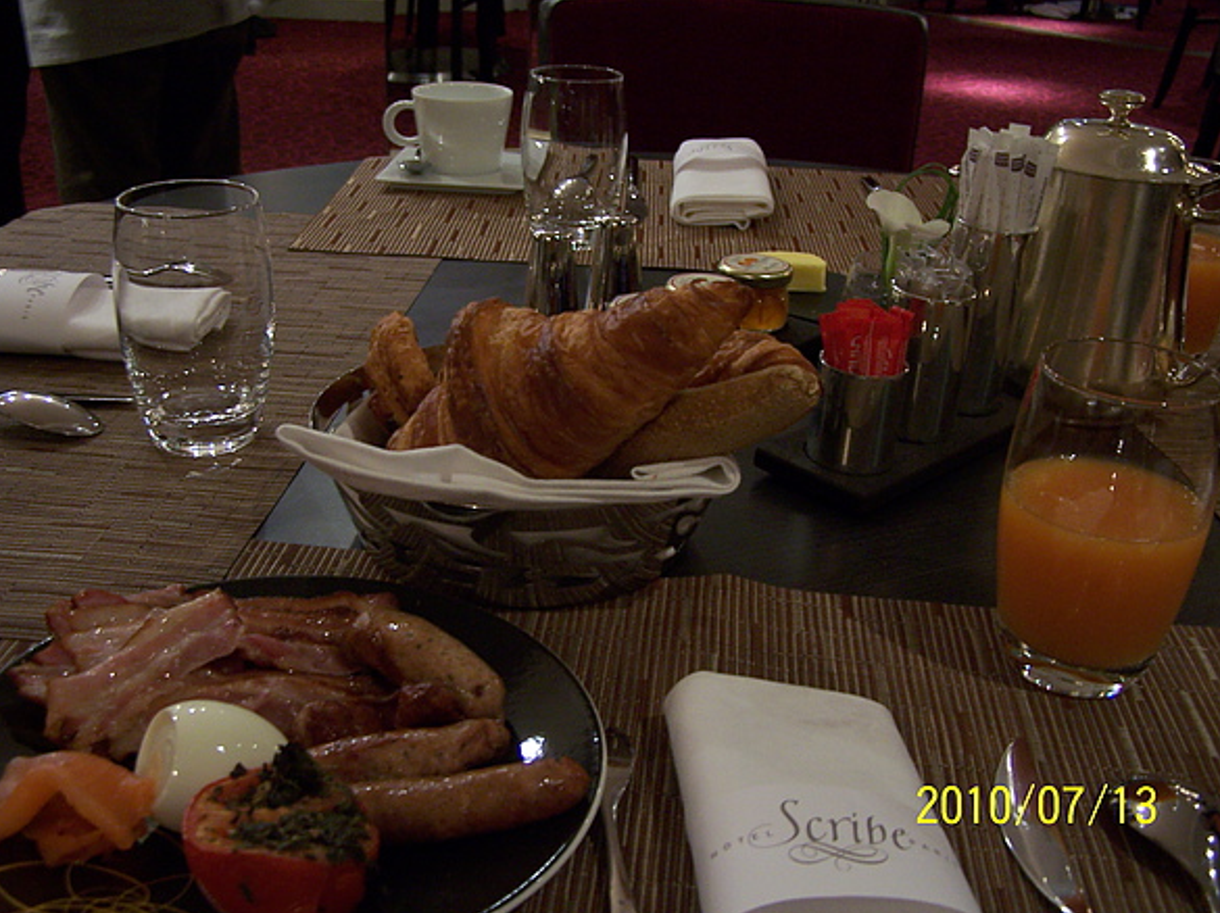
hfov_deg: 47.9
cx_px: 601
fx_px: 1374
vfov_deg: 36.8
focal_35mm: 39
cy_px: 461
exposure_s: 1/8
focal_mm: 6.3
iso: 140
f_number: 2.8
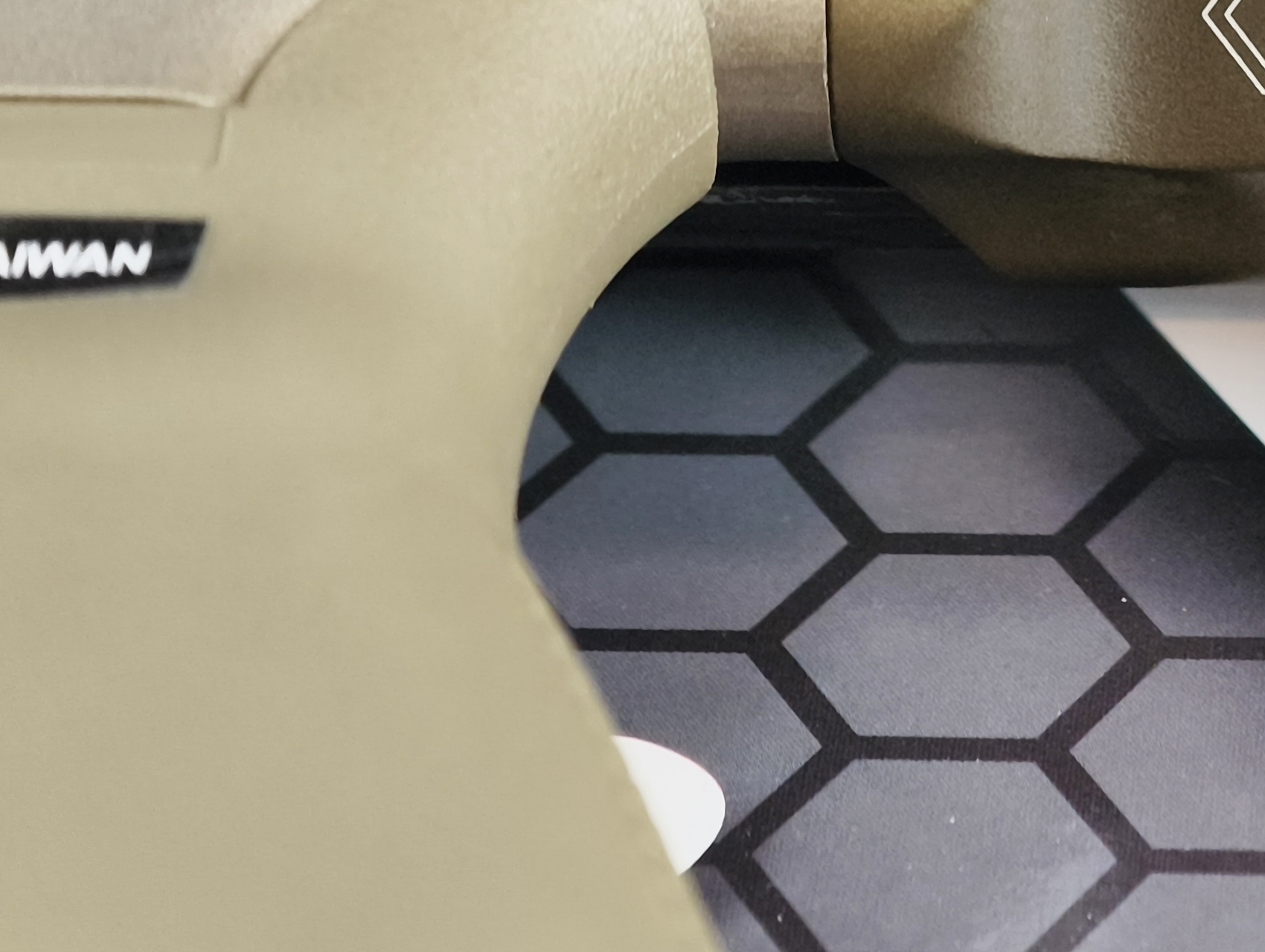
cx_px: 1499
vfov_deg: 7.3
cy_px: -3
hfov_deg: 9.6
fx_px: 7465
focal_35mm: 204
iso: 653
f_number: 2.67
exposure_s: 1/24
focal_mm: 22.48
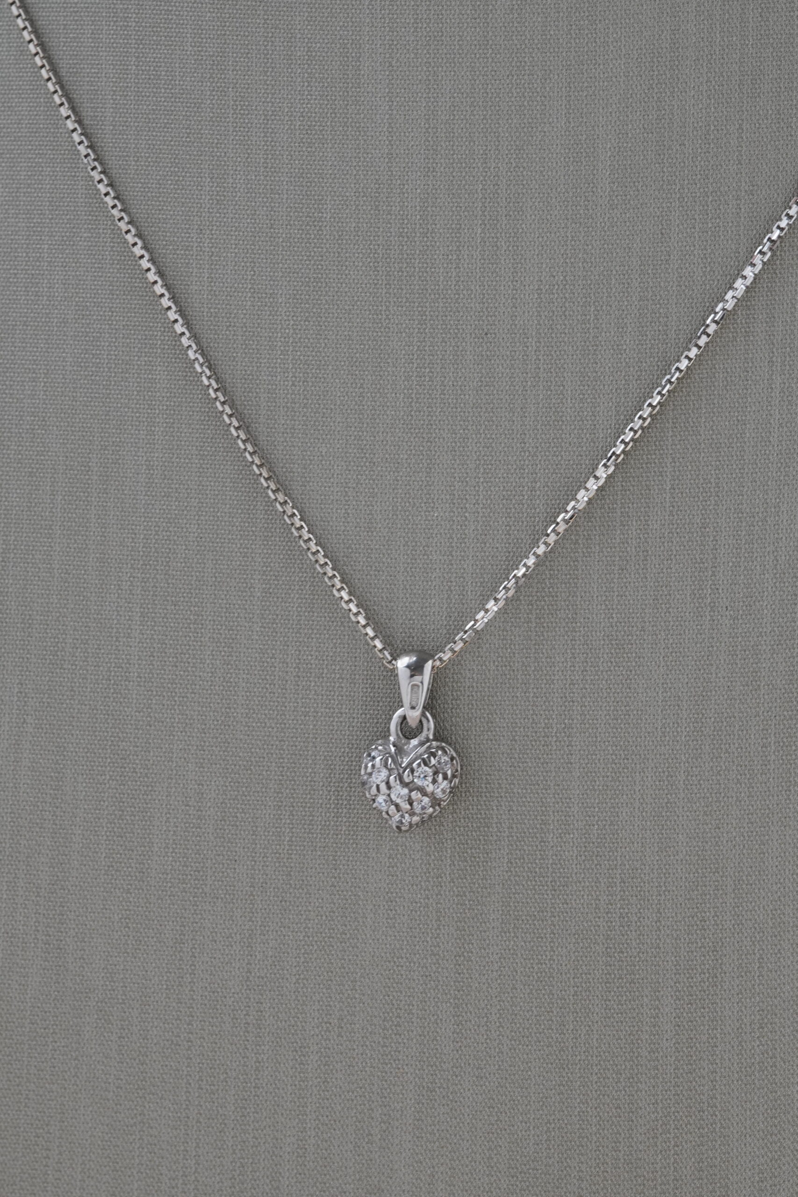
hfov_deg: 13.0
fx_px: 3491
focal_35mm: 105
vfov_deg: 19.5
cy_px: 598
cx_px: 399
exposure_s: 1/100
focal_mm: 70
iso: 1000
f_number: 11
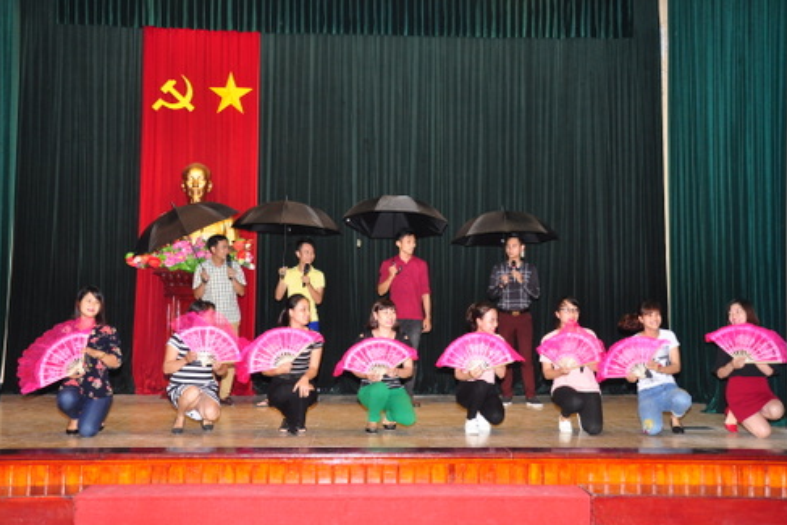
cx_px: 399
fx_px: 875
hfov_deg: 48.4
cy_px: 267
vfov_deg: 33.4
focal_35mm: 40
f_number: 5.6
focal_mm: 26
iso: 800
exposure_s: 1/60
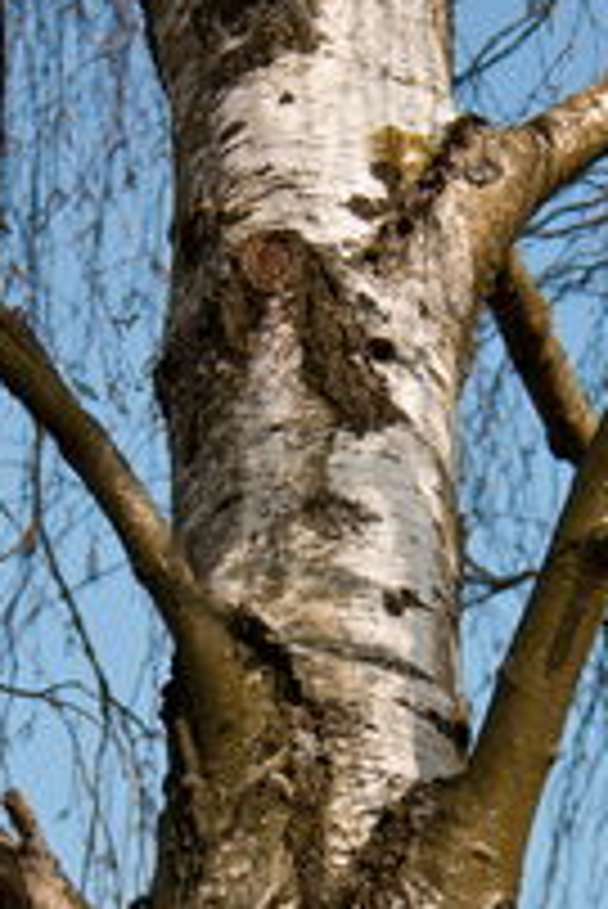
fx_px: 6373
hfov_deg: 5.5
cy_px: 934
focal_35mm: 252
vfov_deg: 8.1
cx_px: 320
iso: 200
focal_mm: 80
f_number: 4.5
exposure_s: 1/1250
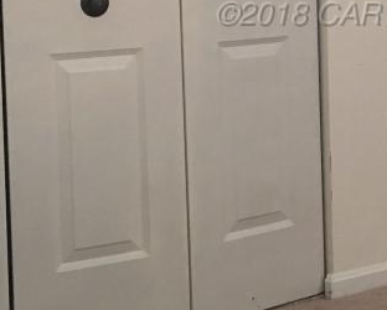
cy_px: 12
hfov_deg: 21.6
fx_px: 997
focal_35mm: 87
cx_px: 335
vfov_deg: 17.3
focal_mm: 4.15
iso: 64
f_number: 2.2
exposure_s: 1/4
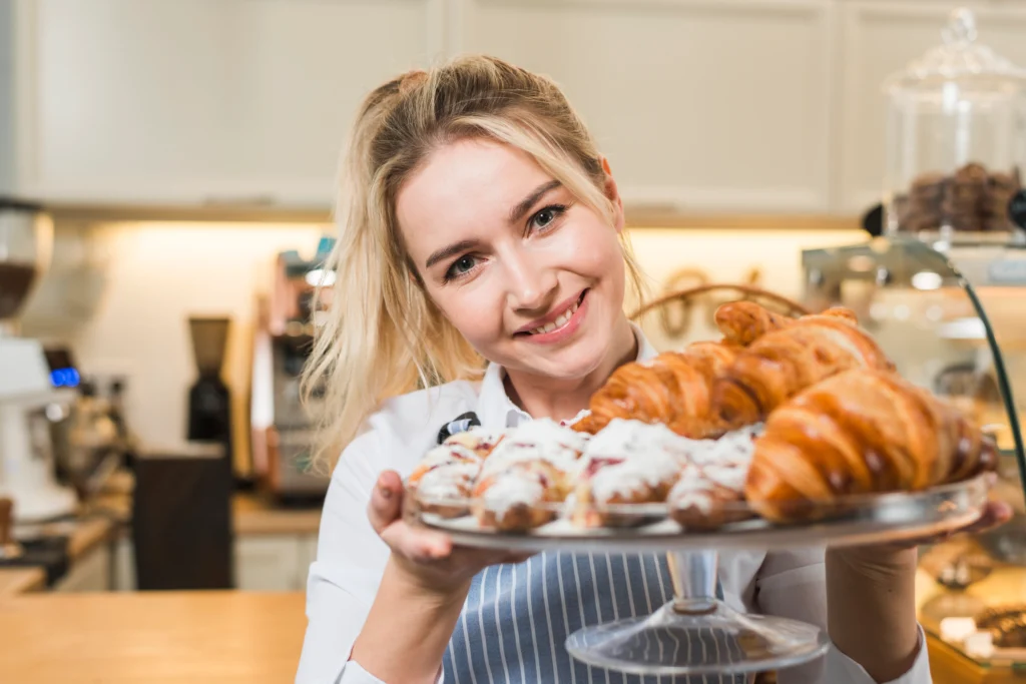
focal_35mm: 50
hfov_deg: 39.6
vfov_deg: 27.0
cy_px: 342
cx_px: 513
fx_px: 1425
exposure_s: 1/160
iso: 400
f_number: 3.2
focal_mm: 50
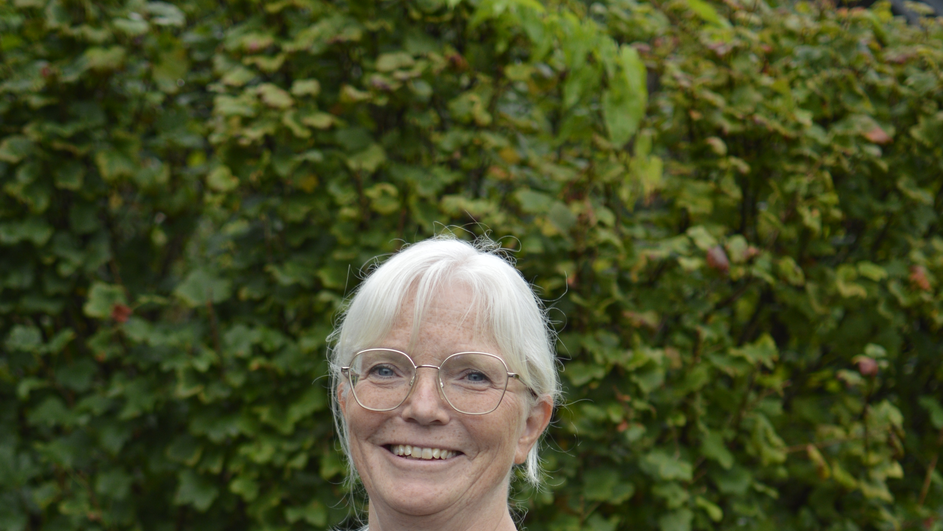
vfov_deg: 13.0
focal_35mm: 90
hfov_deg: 23.7
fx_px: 2247
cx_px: 438
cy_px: 696
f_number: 1.8
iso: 200
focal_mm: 35
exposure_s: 1/1000
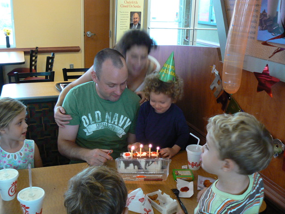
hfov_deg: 50.1
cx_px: 143
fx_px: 305
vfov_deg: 38.7
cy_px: 108
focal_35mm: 37
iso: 200
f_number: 2.8
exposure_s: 1/20
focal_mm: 6
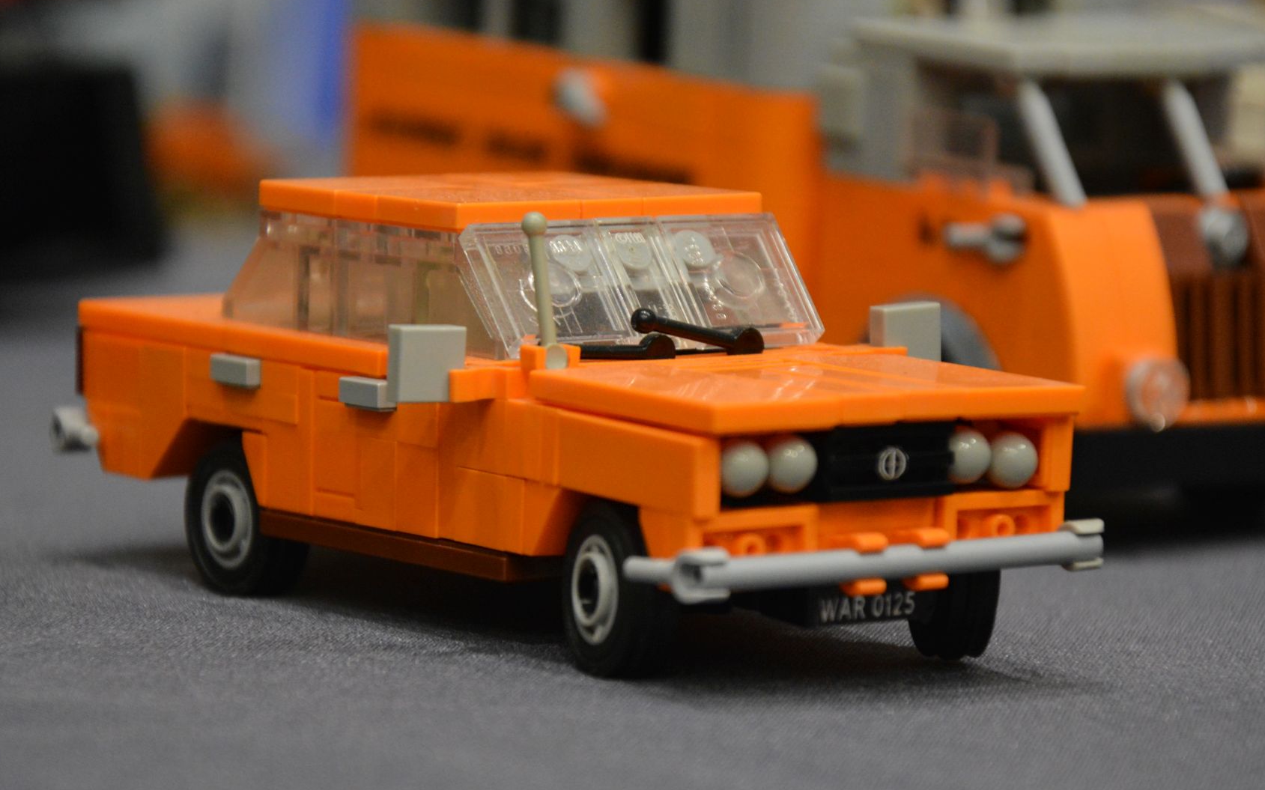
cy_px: 411
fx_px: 6881
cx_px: 595
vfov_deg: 6.6
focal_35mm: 200
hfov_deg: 10.5
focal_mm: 105
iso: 2500
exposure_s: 1/100
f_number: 5.6
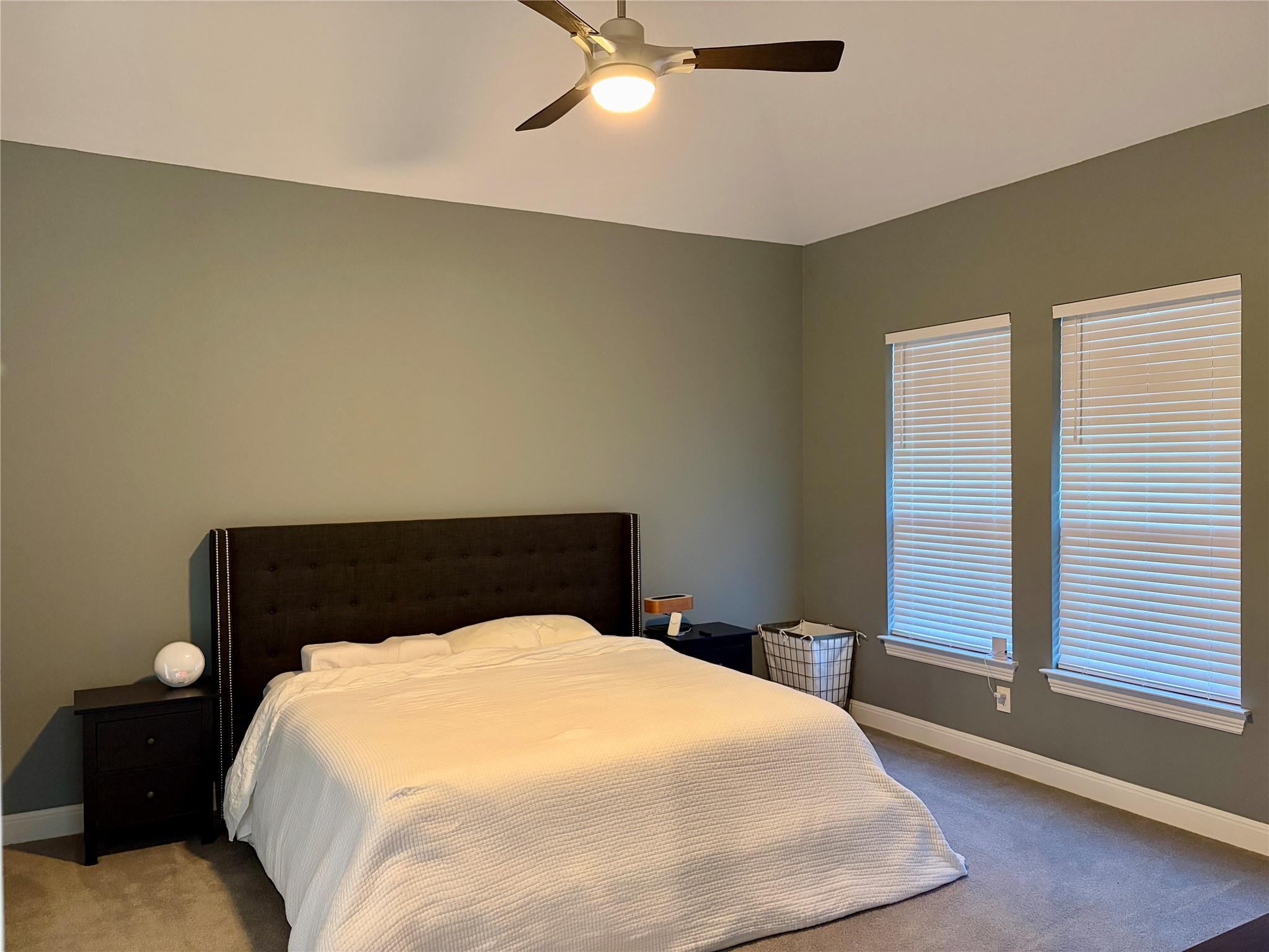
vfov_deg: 53.1
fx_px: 953
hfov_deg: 67.3
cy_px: 476
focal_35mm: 26
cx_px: 634
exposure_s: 1/40
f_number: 1.6
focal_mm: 5.96
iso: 400
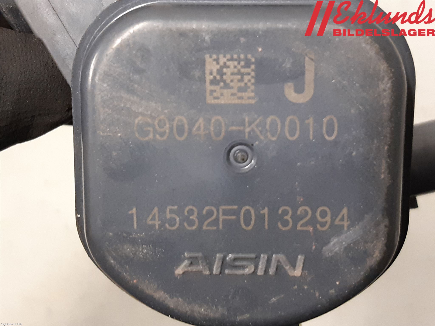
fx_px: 327
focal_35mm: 26
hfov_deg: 67.3
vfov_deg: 53.1
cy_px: 163
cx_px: 218
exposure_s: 1/33
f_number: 1.7
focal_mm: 3.93
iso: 250
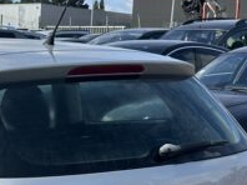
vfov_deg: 14.7
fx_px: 691
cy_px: 225
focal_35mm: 97
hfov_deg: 19.4
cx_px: -29
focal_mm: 6.86
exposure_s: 1/4762
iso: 80
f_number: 1.78
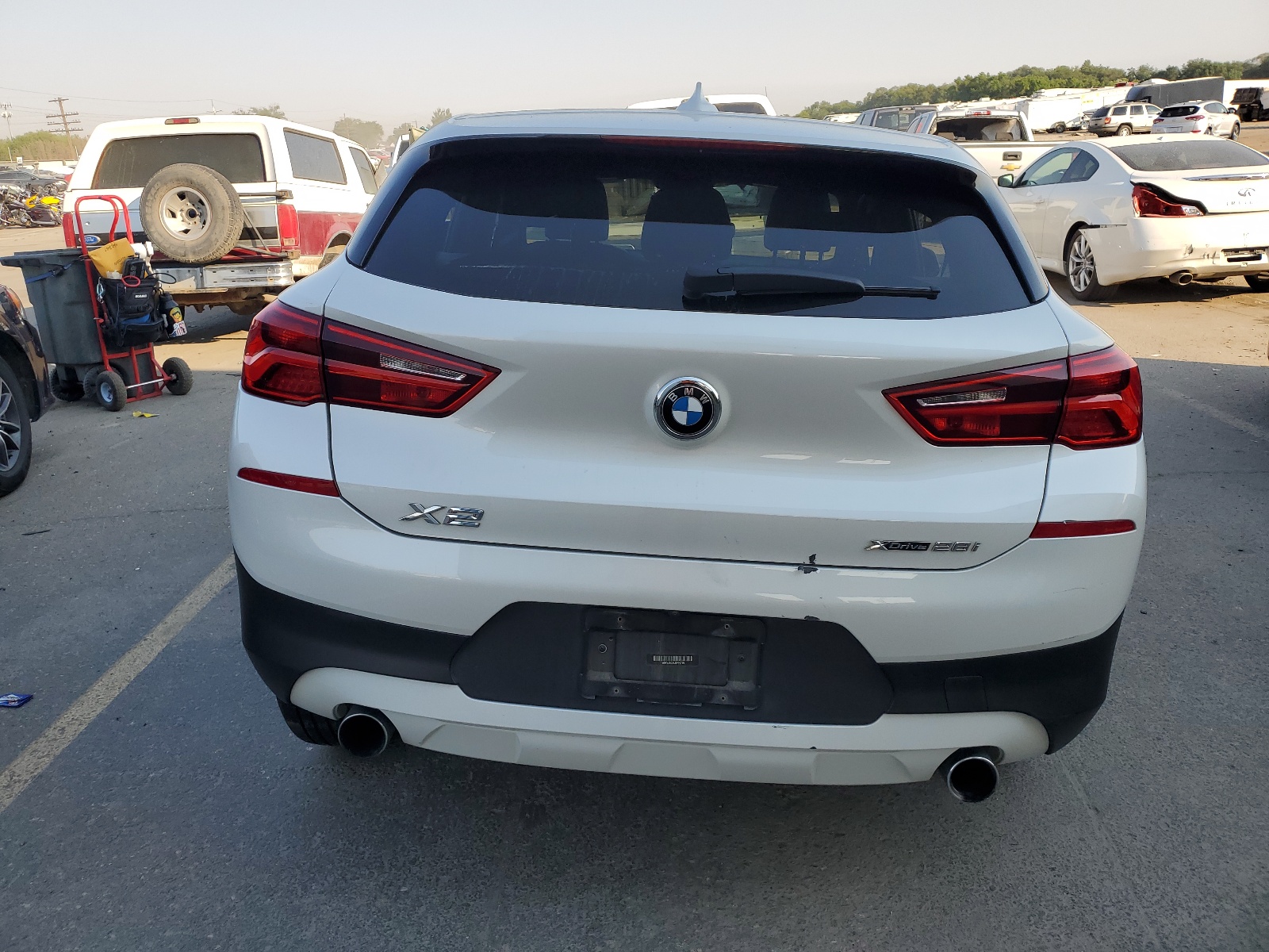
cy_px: 476
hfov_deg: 67.3
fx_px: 953
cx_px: 634
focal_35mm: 26
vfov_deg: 53.1
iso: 50
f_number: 1.5
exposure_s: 1/1429
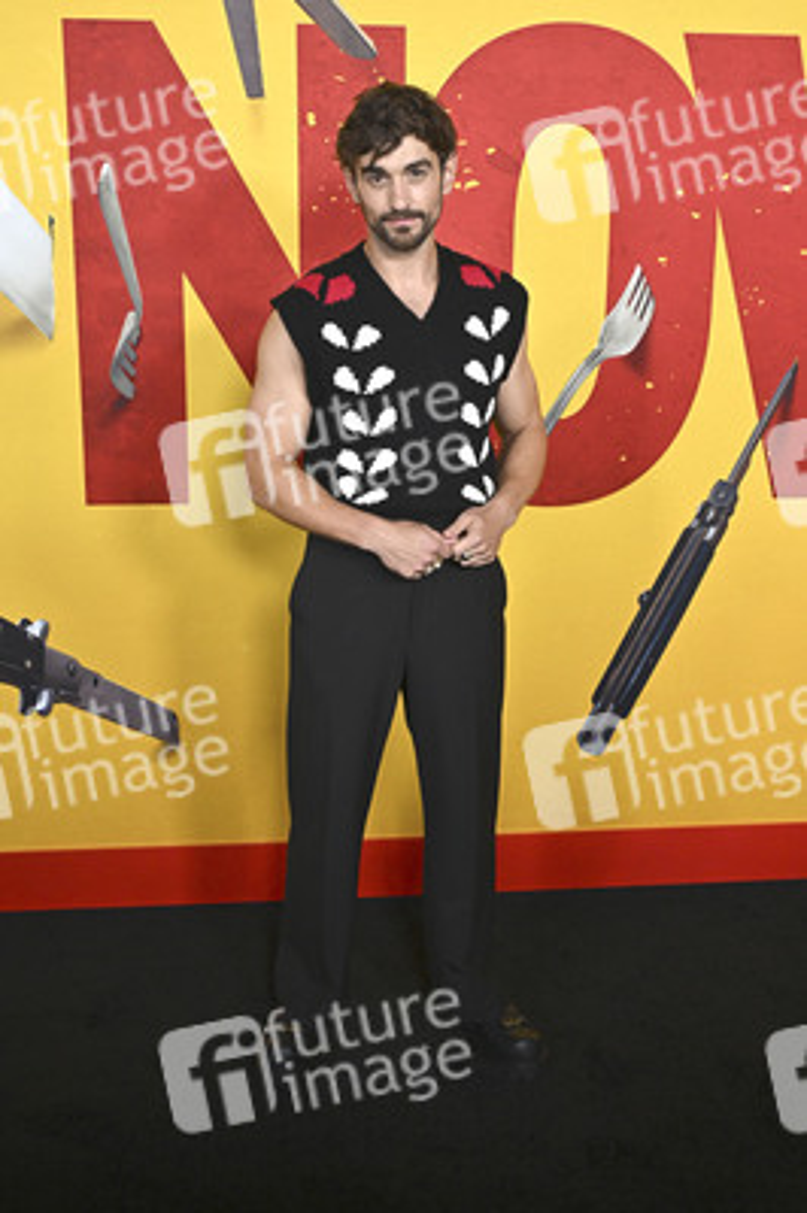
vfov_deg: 50.7
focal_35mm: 38
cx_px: 404
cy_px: 606
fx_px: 1280
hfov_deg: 35.0
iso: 2000
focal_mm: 38
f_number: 6.3
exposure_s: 1/250
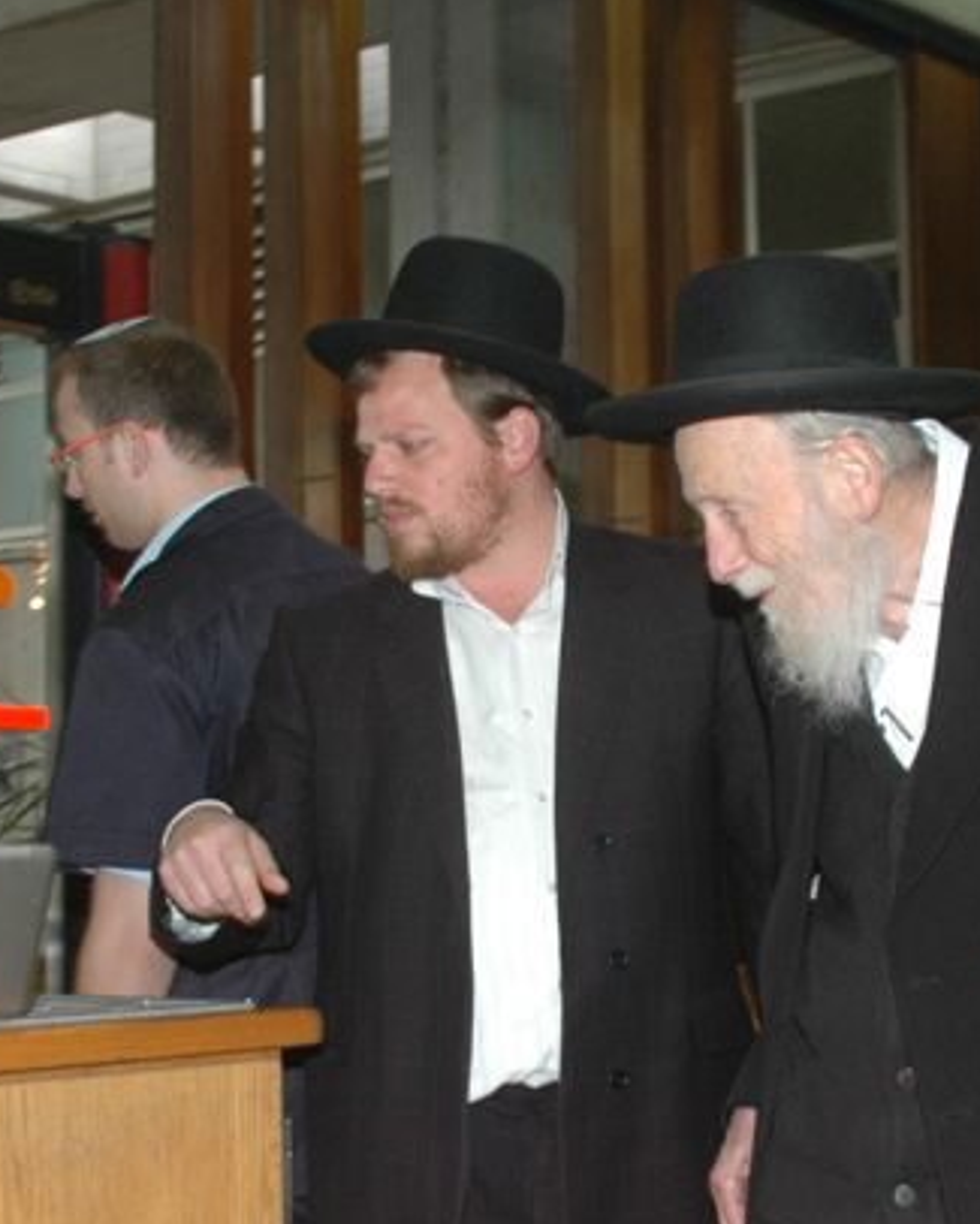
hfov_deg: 19.6
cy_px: 671
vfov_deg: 24.4
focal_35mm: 78
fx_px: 2827
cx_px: 582
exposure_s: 1/60
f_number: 5
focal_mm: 22
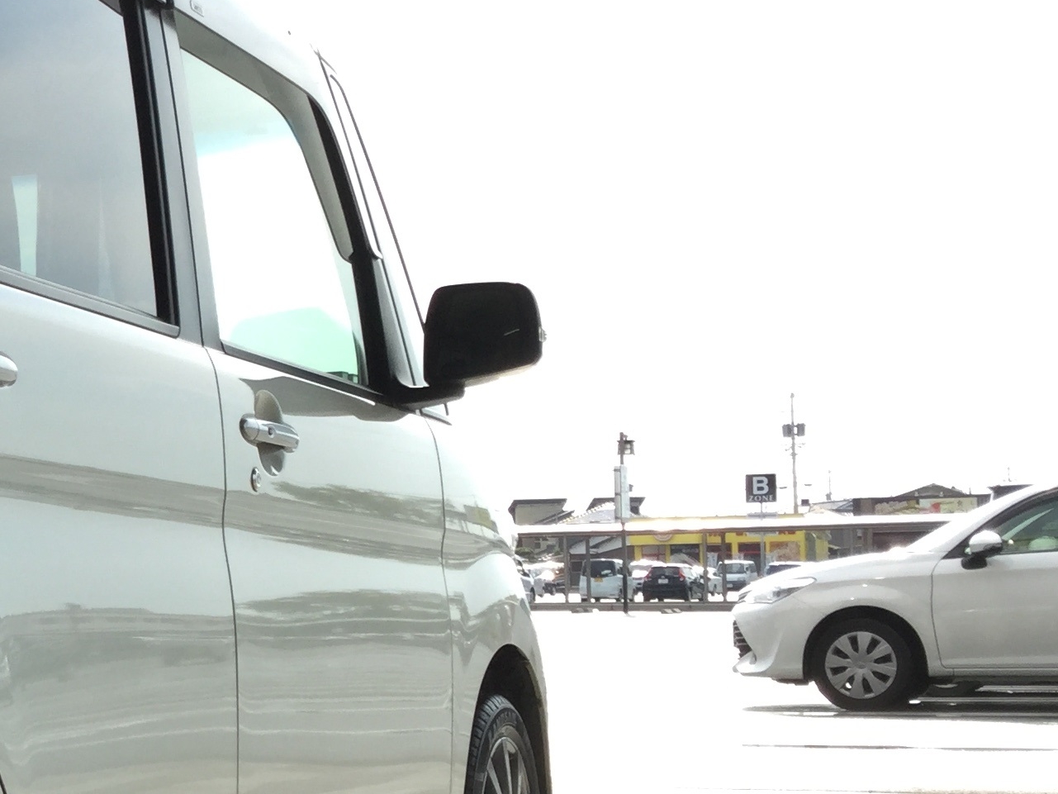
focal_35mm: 79
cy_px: 549
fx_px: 2415
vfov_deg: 18.6
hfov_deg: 22.8
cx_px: -198
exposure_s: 1/436
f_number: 2.4
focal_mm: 3.3
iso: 25
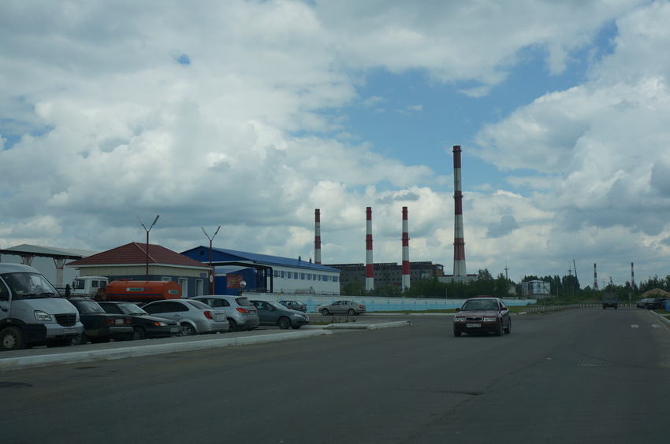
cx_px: 335
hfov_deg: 46.5
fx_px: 780
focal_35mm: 42
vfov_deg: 31.8
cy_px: 222
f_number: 9
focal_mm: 28
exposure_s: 1/250
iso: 100
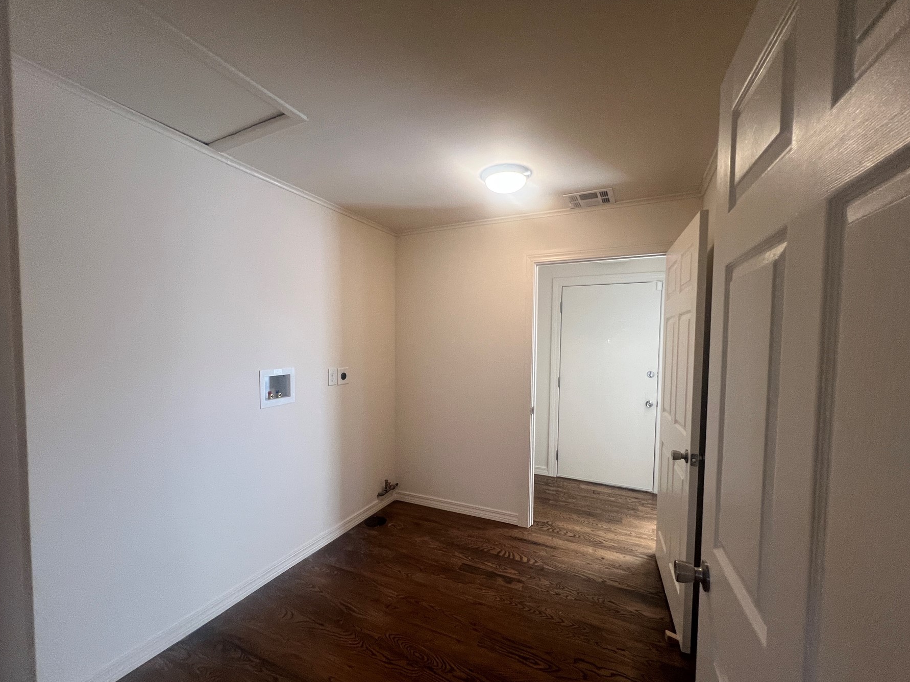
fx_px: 368
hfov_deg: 102.0
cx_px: 441
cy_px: 363
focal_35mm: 14
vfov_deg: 85.6
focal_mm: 1.57
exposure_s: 1/120
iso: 200
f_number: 1.8
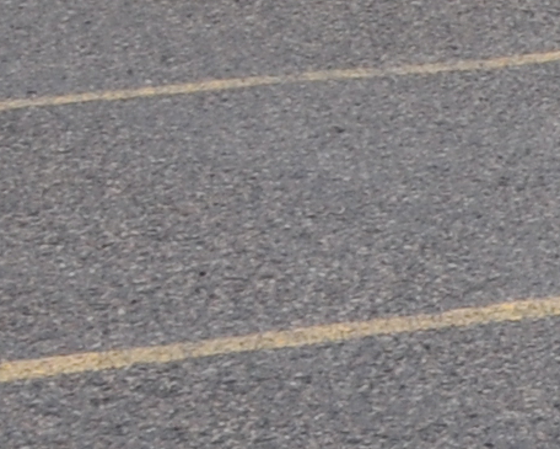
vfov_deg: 6.2
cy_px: -619
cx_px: 2482
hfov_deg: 6.2
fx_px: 3945
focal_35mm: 238
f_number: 16
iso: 200
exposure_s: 1/4
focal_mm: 18
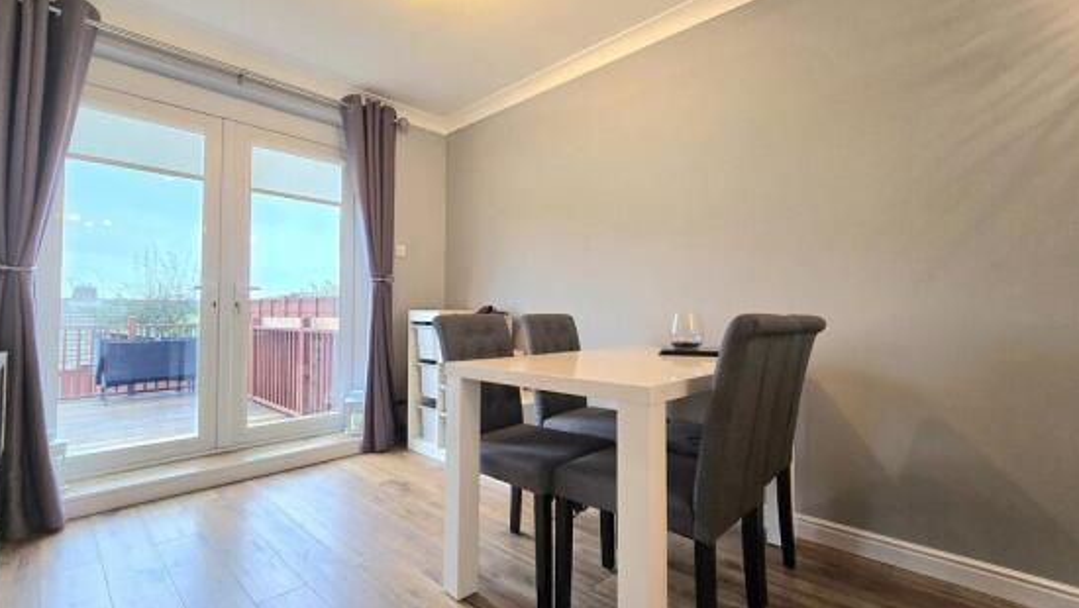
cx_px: 511
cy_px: 287
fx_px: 429
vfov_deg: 70.6
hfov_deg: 102.9
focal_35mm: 15
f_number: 2.2
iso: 125
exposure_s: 1/50
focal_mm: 2.2
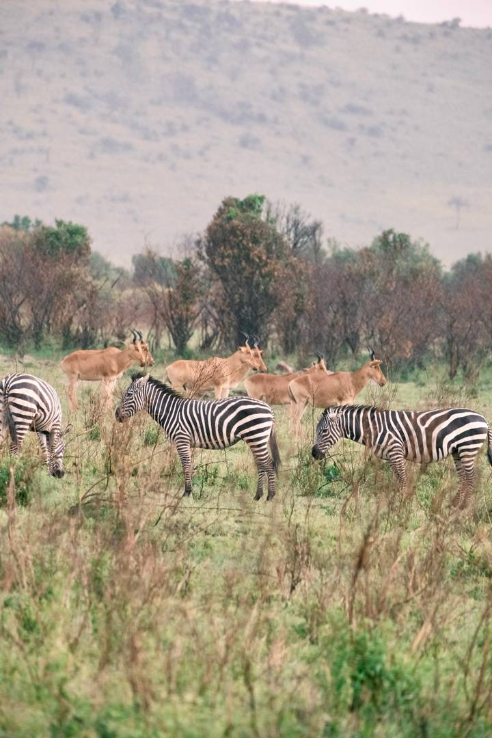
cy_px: 369
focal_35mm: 450
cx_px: 246
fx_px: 9224
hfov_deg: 3.1
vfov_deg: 4.6
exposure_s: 1/160
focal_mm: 300
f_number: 5.6
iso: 1600
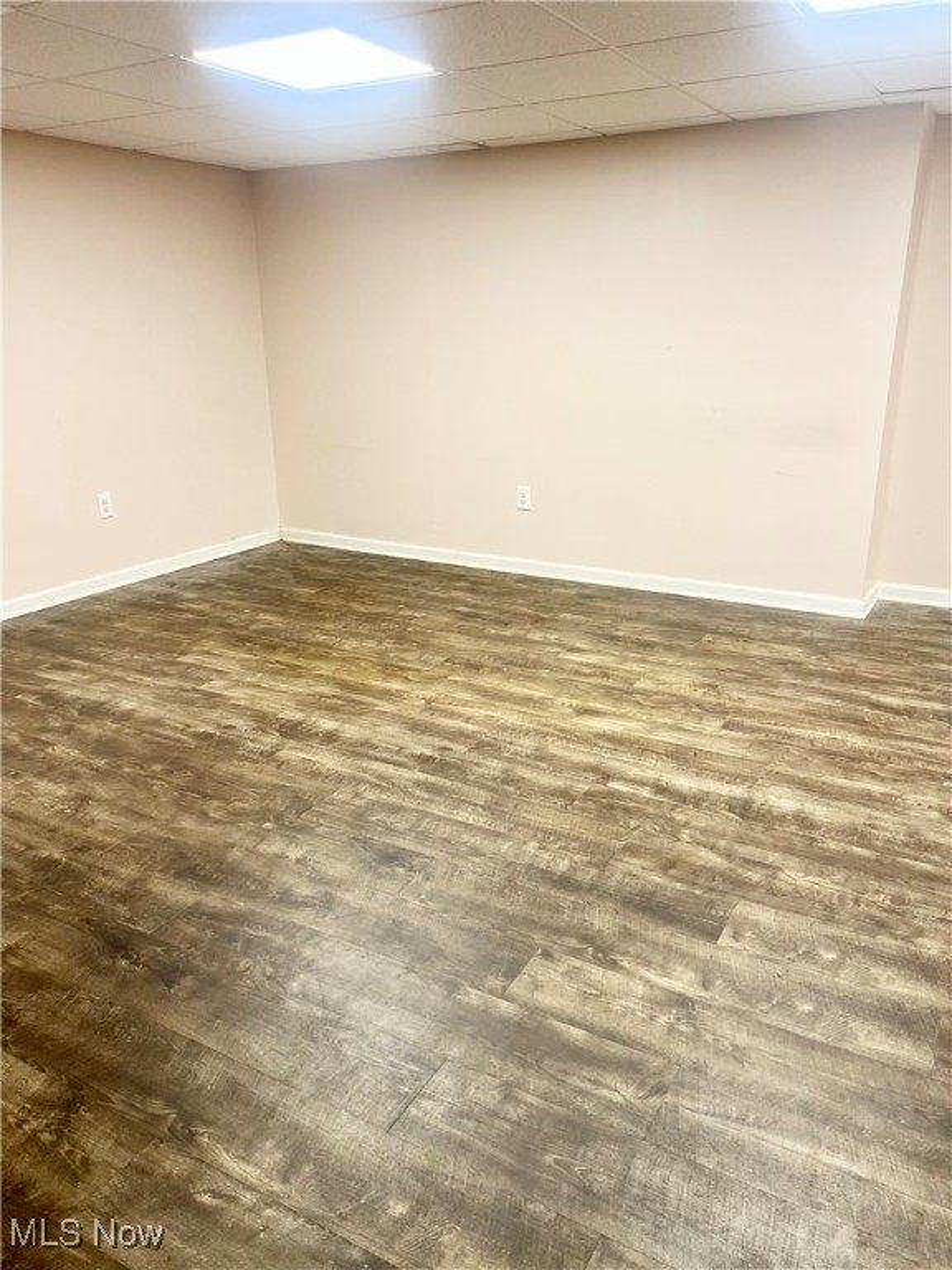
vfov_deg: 67.3
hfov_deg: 53.1
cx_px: 476
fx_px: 953
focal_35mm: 26
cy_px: 635
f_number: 1.5
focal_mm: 5.7
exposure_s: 1/60
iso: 80
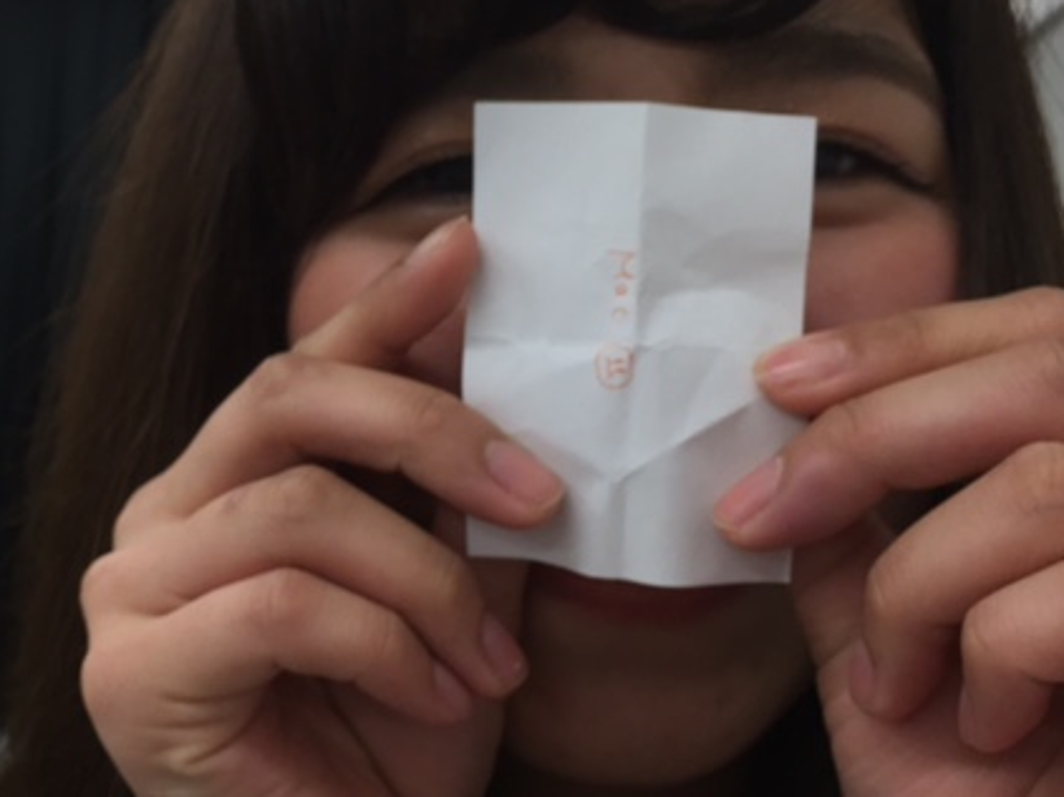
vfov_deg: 32.8
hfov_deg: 42.1
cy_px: 353
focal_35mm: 44
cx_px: 310
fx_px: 1352
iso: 50
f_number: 2.2
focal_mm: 4.15
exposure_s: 1/120
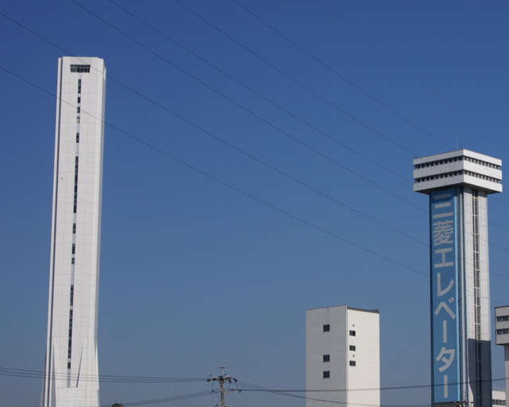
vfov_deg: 17.1
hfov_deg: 21.2
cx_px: 337
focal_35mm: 90
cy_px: 200
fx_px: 1356
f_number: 11
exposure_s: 1/100
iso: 100
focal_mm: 40
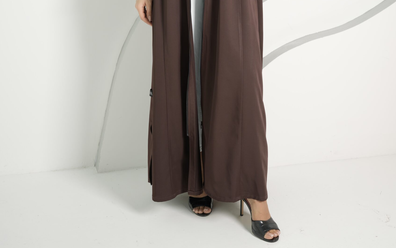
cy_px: -21
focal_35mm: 54
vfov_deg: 22.7
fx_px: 583
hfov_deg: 37.5
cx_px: 200
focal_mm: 35
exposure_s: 1/125
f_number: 8
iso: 100
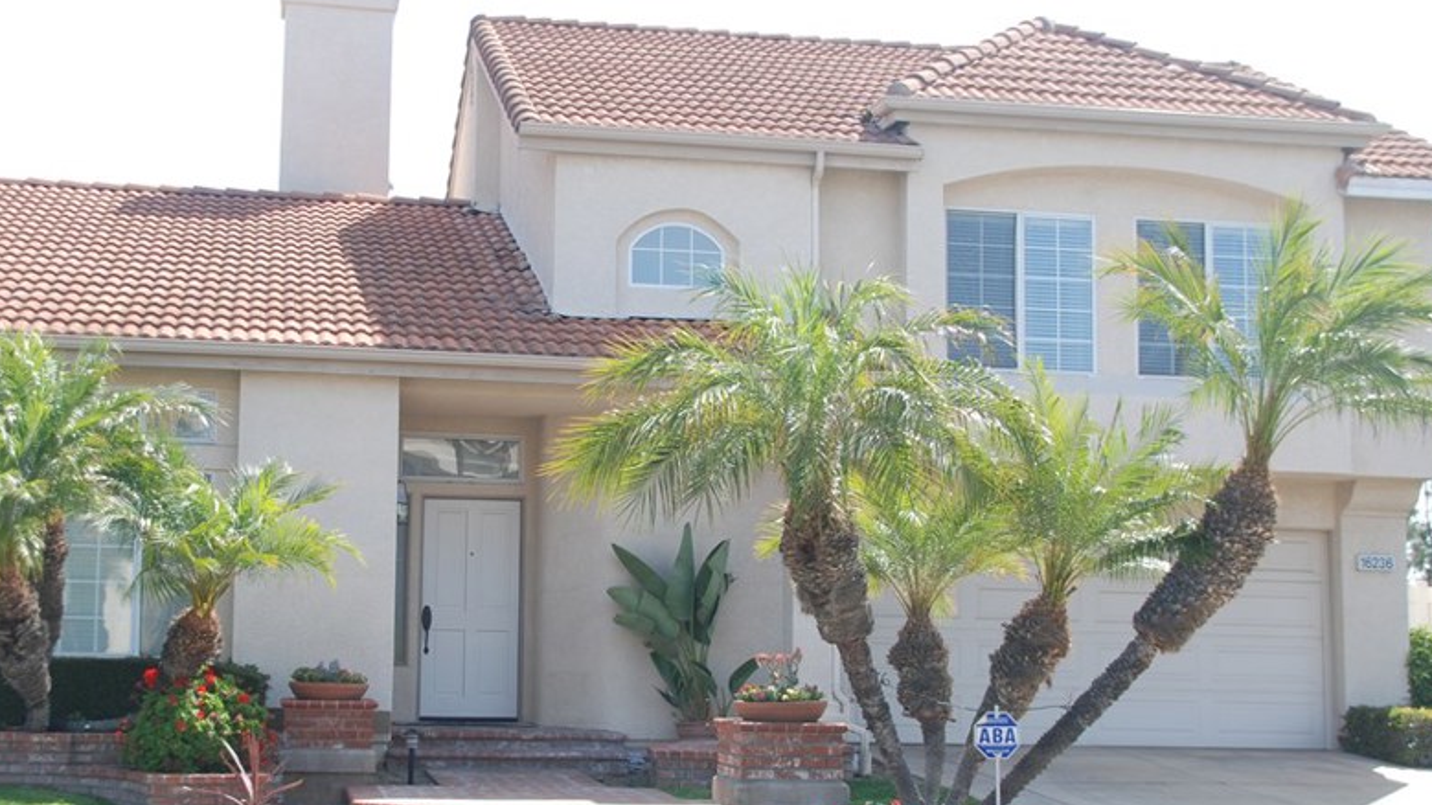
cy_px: 424
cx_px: 572
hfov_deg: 39.9
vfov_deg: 23.2
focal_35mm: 52
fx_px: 1962
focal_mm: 25
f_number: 6.3
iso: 100
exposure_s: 1/160
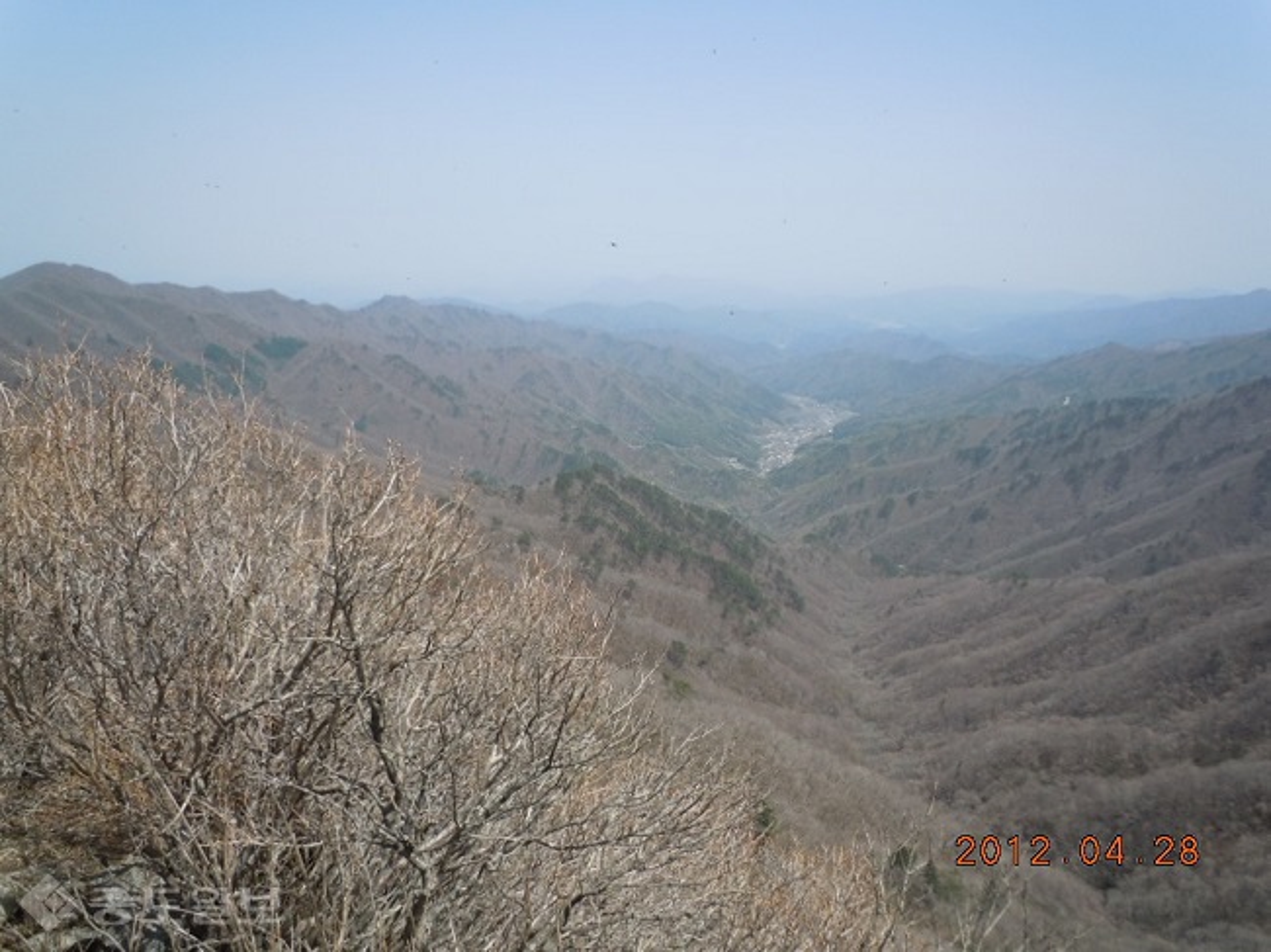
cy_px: 476
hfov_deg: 63.5
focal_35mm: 28
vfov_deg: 49.7
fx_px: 1028
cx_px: 636
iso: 100
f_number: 3.7
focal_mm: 5
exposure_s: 1/800
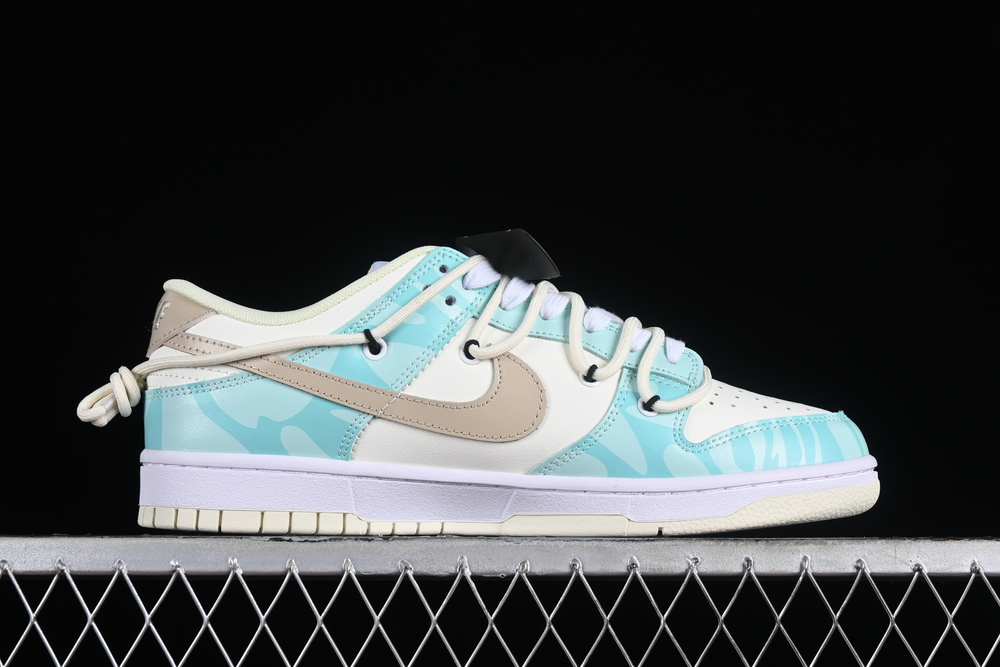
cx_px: 500
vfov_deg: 18.2
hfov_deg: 27.0
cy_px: 334
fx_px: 2083
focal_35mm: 75
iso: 160
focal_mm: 50
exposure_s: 1/80
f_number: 8
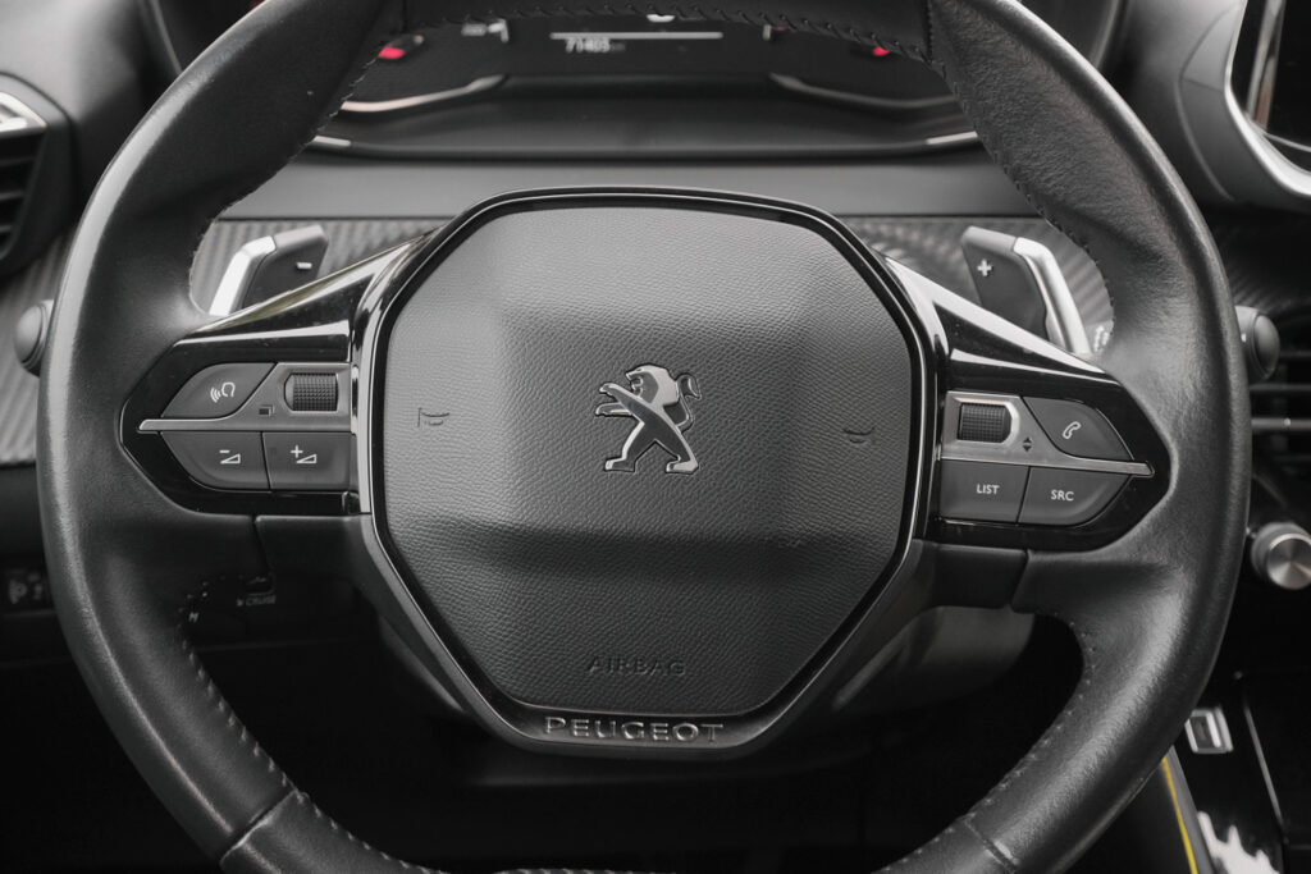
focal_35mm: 68
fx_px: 2477
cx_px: 656
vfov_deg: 20.0
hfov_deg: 29.7
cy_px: 437
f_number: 7.1
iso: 2000
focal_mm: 45
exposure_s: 1/160
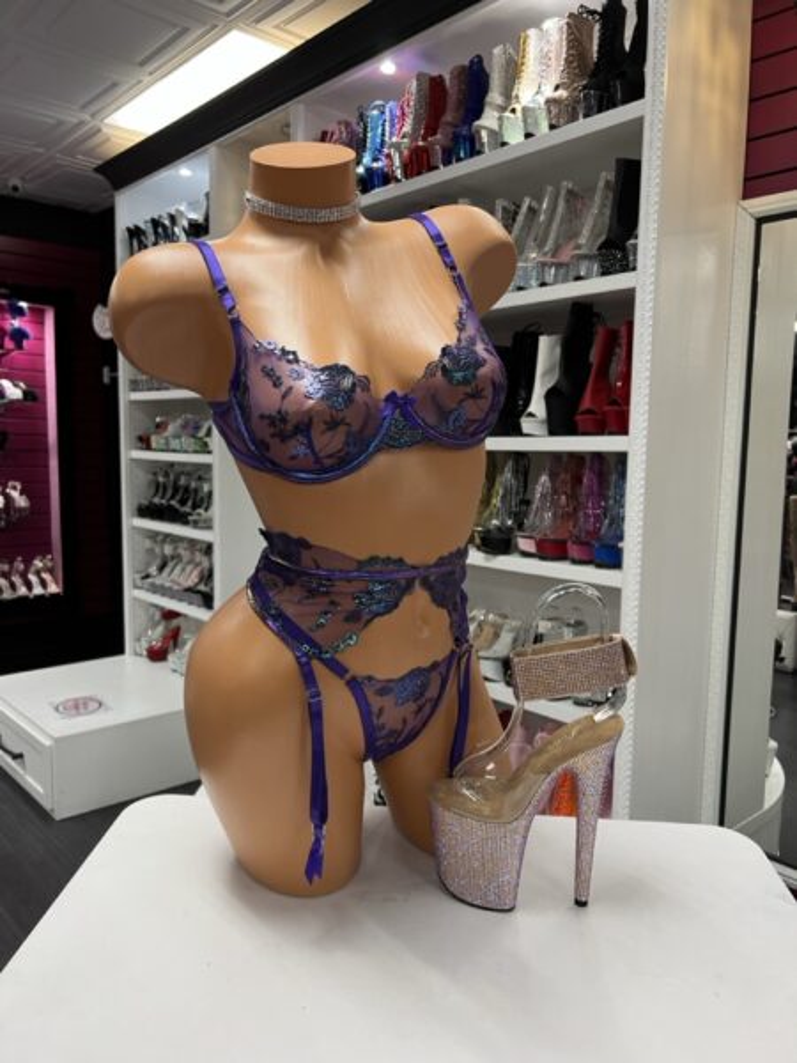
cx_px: 398
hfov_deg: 53.1
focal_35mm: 26
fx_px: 798
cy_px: 532
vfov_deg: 67.3
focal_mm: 5.7
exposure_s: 1/60
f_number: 1.5
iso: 100
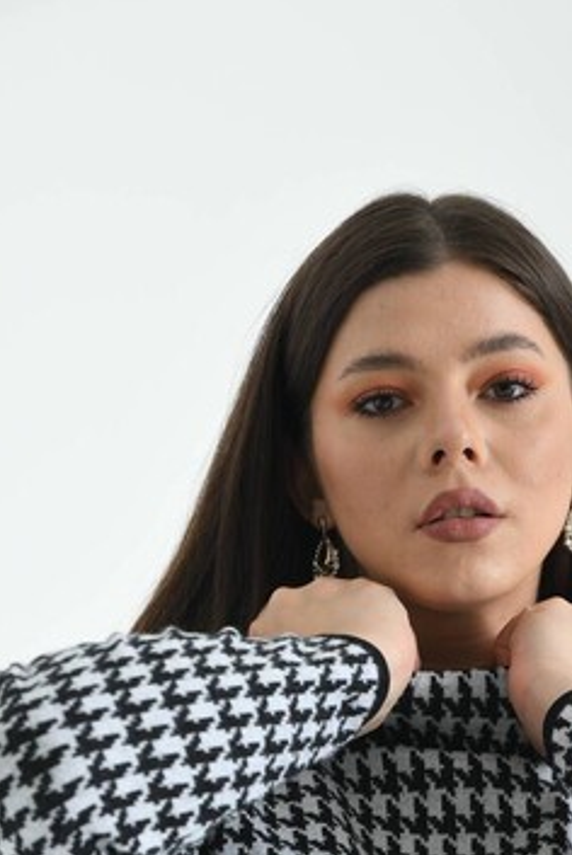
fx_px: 3282
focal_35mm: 138
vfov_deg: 14.6
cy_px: 901
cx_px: 444
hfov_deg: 9.9
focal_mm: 65
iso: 100
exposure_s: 1/125
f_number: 6.3
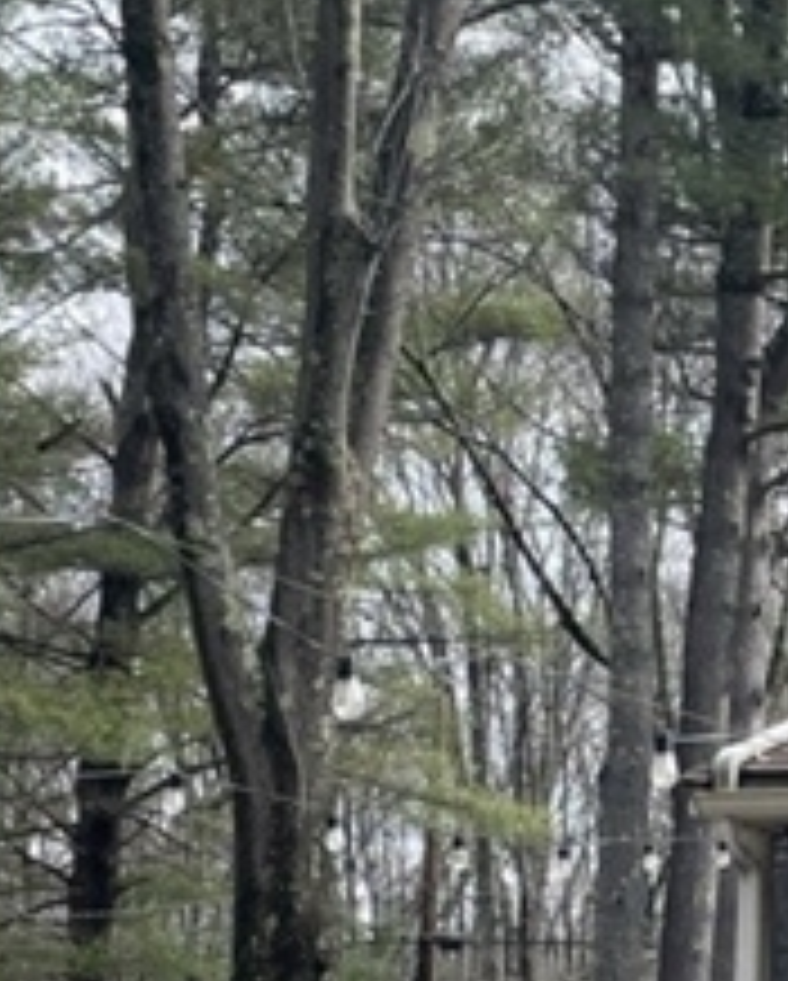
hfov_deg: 12.6
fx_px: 3462
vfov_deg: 15.7
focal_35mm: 119
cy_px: 1044
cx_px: 986
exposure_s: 1/997
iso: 32
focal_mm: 4.2
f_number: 1.6
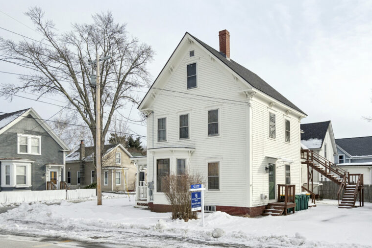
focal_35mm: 27
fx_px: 279
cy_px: 152
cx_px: 247
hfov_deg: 65.7
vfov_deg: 47.6
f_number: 8
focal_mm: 20
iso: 800
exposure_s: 1/1600
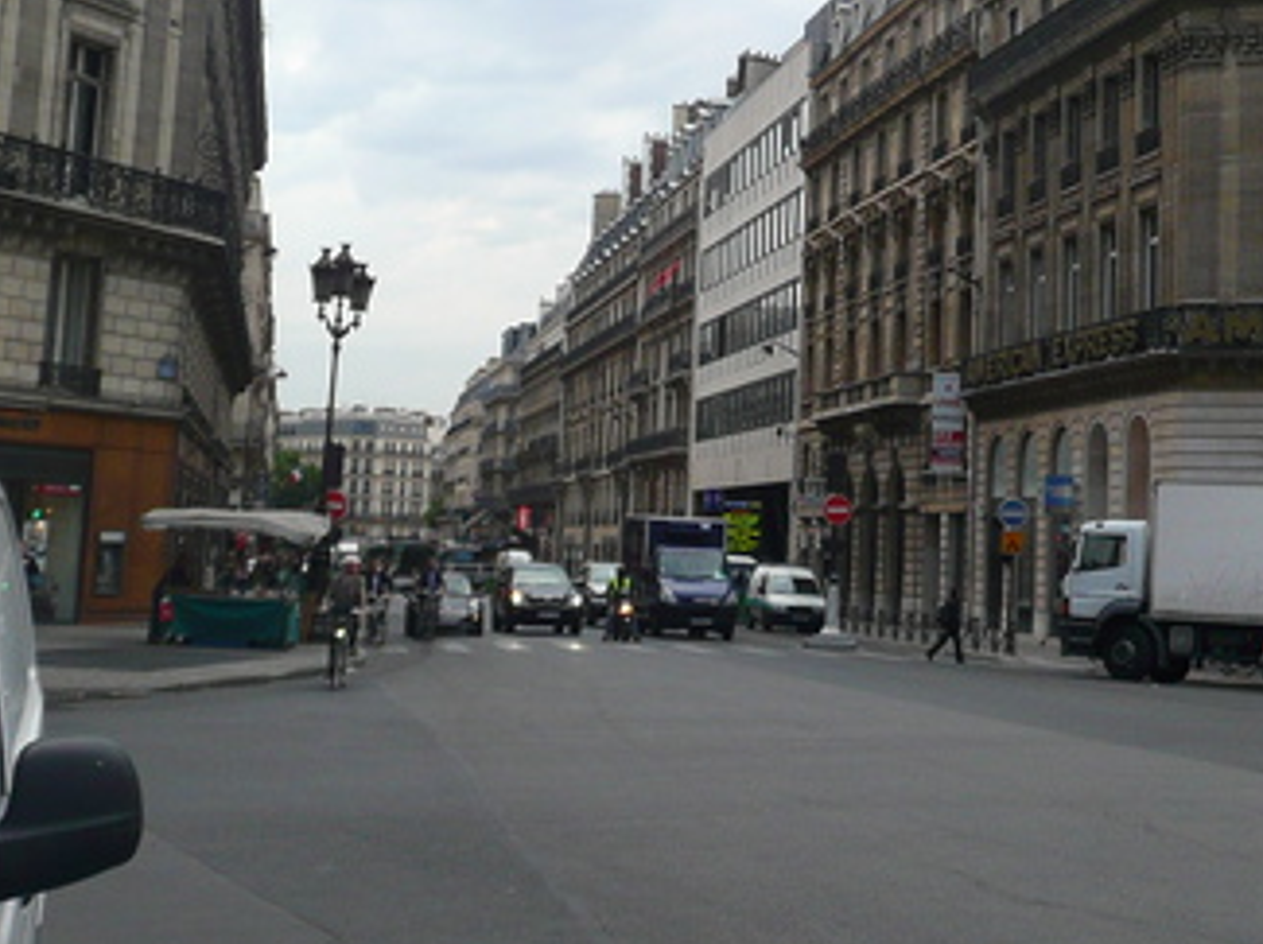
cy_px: 163
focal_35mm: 61
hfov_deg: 31.5
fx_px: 2223
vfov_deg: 23.6
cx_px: 820
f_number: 3.3
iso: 100
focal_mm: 4.6
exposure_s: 1/125
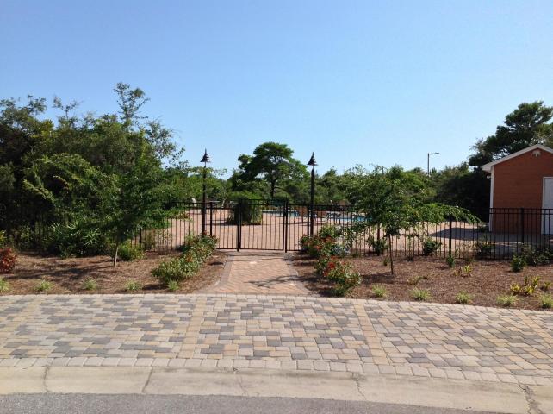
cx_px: 276
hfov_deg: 52.7
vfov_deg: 40.6
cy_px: 207
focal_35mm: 35
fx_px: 559
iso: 50
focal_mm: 4.28
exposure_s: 1/2519
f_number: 2.4
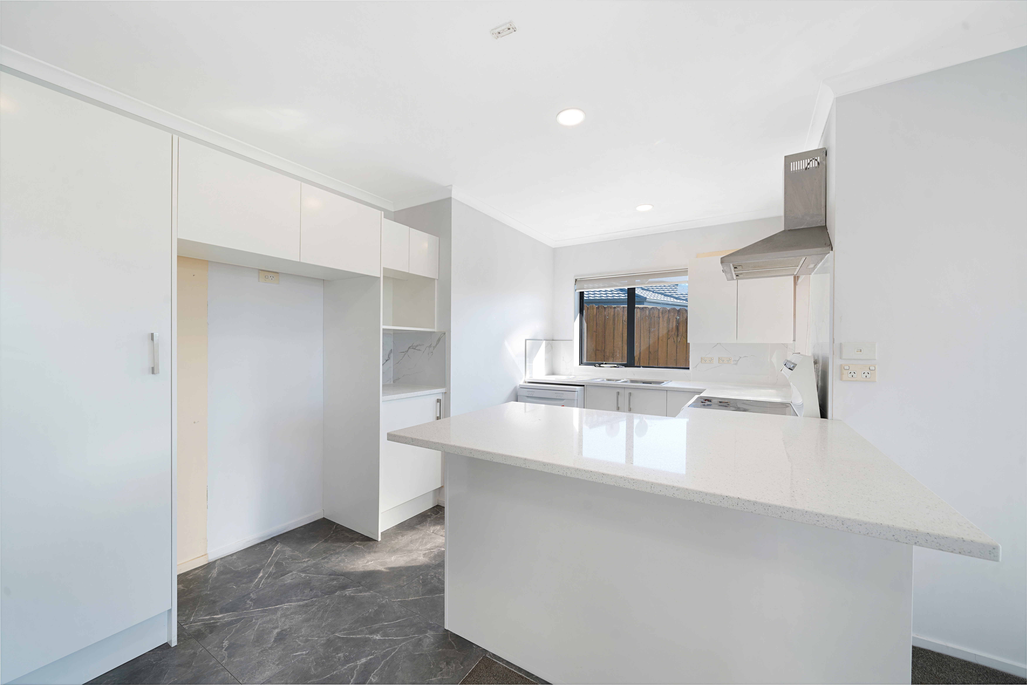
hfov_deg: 108.3
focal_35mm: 13
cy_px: 342
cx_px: 514
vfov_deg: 85.4
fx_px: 371
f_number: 8
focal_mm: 13
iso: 100
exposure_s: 1/6
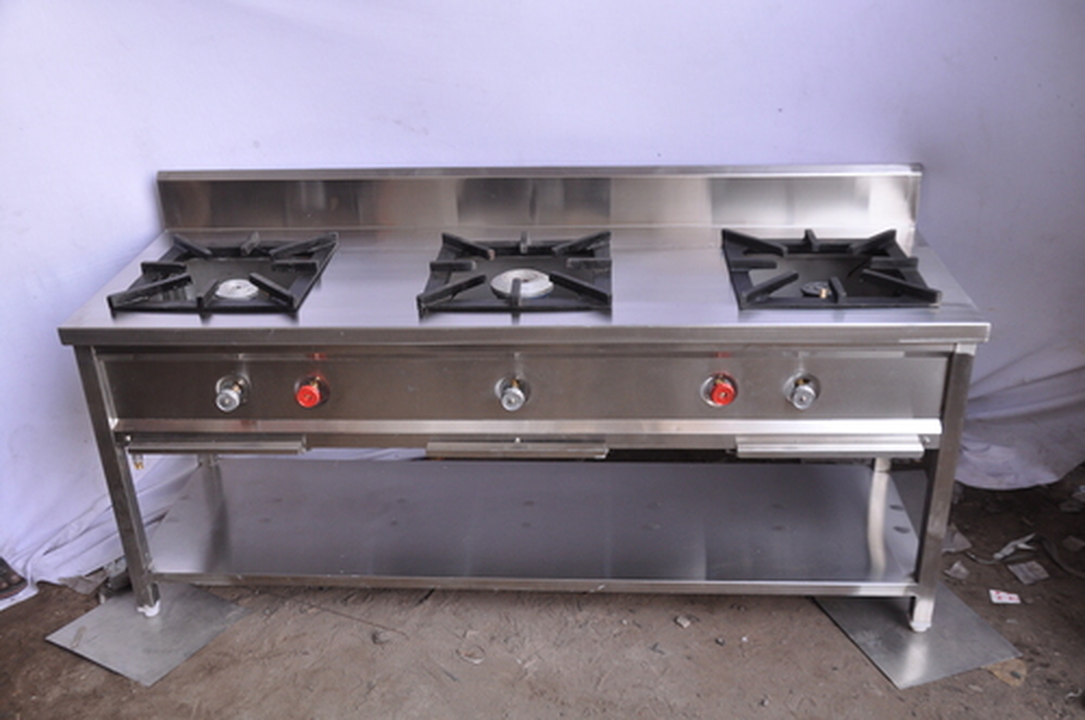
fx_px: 1084
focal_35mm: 36
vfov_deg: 36.8
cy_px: 360
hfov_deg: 53.2
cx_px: 542
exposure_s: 1/80
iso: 640
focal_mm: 24
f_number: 4.5
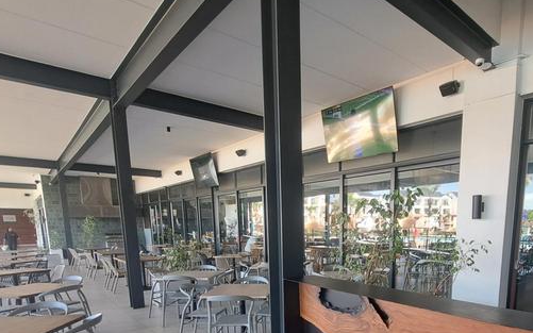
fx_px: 320
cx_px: 332
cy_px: 288
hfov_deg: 78.3
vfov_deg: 50.0
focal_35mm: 22
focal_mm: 1.74
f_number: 2.2
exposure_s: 1/50
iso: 80
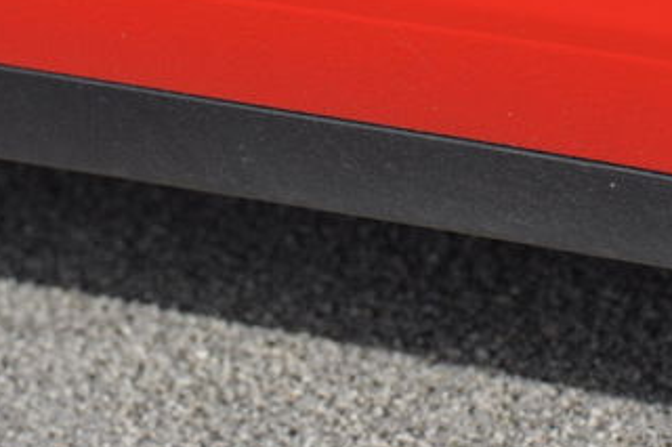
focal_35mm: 336
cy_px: -204
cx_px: 290
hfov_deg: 6.1
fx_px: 6268
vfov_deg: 4.1
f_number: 6.3
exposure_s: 1/640
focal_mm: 70
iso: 500
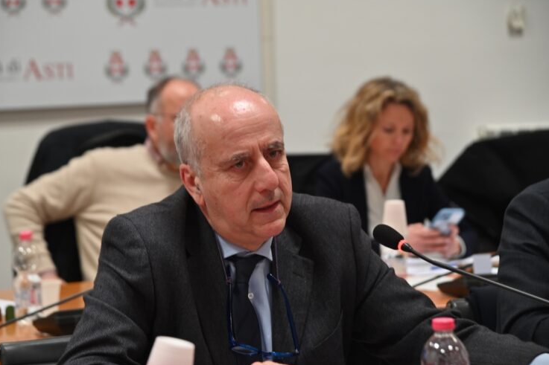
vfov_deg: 11.0
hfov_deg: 16.4
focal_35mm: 125
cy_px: 183
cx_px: 269
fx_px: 1906
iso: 1000
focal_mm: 120
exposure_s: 1/100
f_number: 5
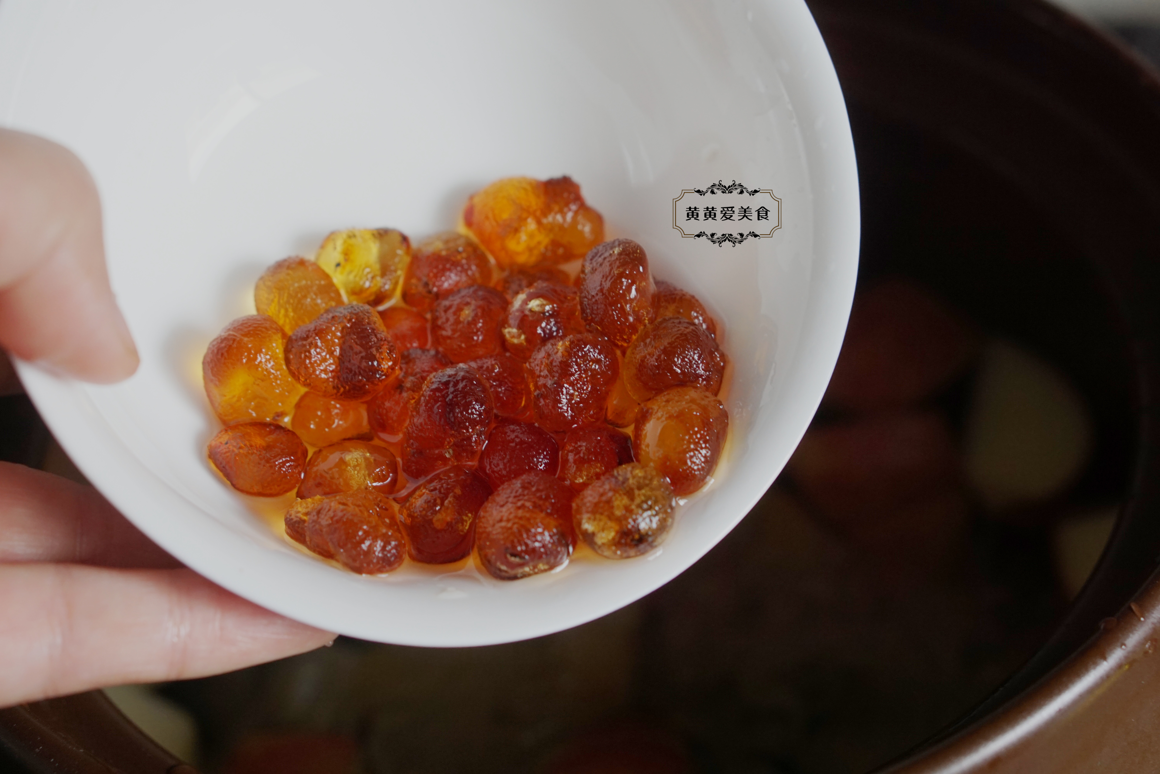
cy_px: 387
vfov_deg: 18.2
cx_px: 580
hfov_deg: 27.0
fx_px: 2416
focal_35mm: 75
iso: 640
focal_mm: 50
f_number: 4
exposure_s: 1/80
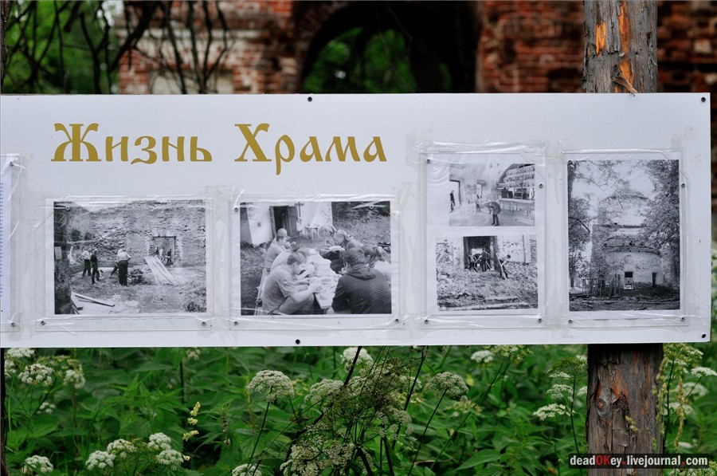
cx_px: 358
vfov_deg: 18.1
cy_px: 238
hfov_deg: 27.0
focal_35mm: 75
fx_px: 1491
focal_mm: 50
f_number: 3.5
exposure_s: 1/320
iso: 400
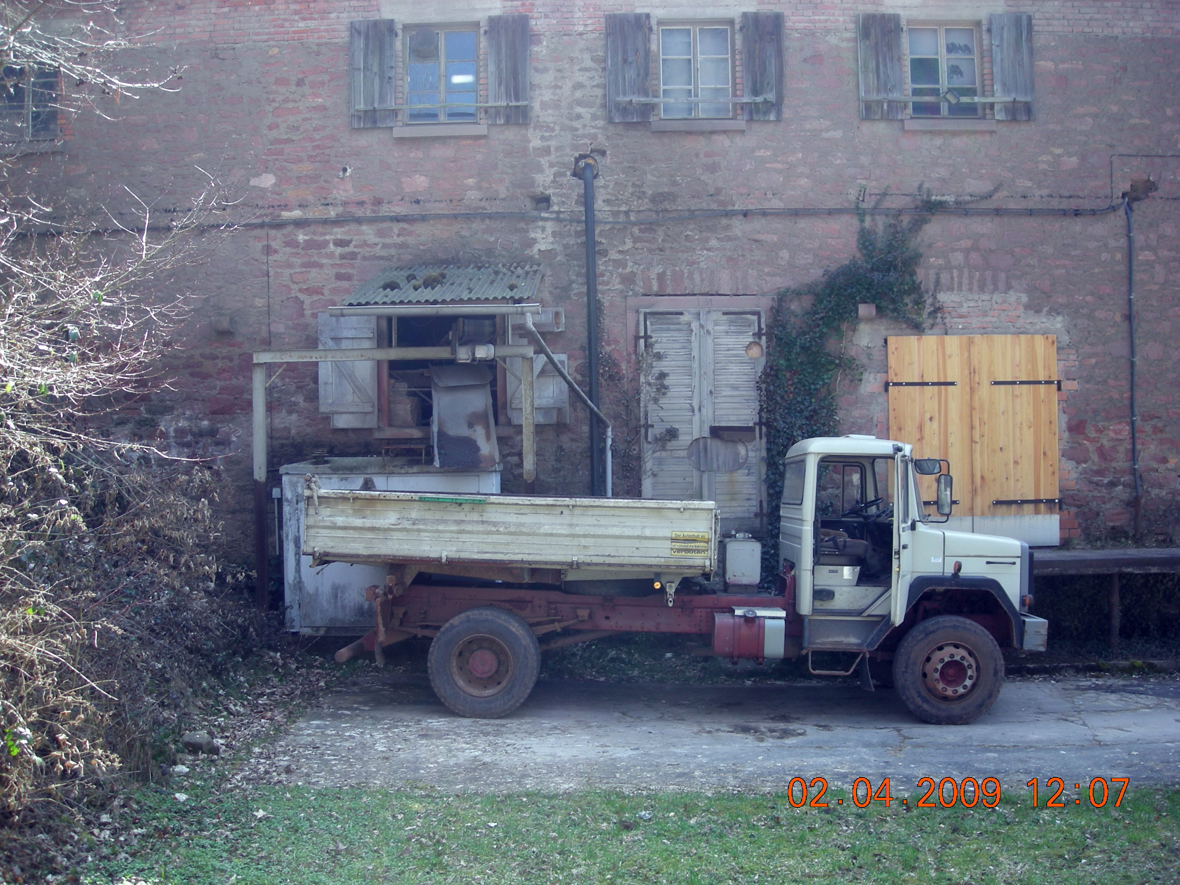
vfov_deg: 40.7
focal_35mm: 35
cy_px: 442
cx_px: 590
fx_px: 1193
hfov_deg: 52.6
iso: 50
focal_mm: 5.7
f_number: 2.8
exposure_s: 1/92.6
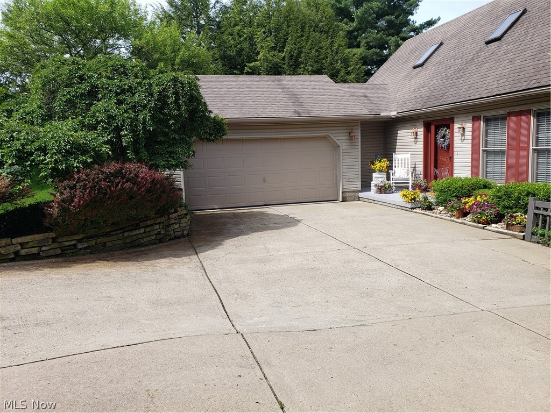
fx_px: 414
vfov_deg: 53.1
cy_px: 206
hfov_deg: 67.3
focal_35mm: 26
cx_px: 276
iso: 50
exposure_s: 1/922
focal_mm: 4.3
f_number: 2.4
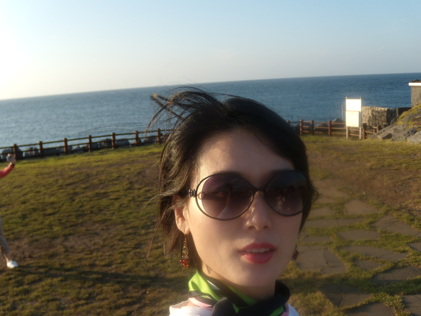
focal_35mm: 36
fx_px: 438
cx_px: 210
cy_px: 158
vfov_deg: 39.7
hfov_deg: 51.4
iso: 80
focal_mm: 6.4
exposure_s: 1/400
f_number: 3.6
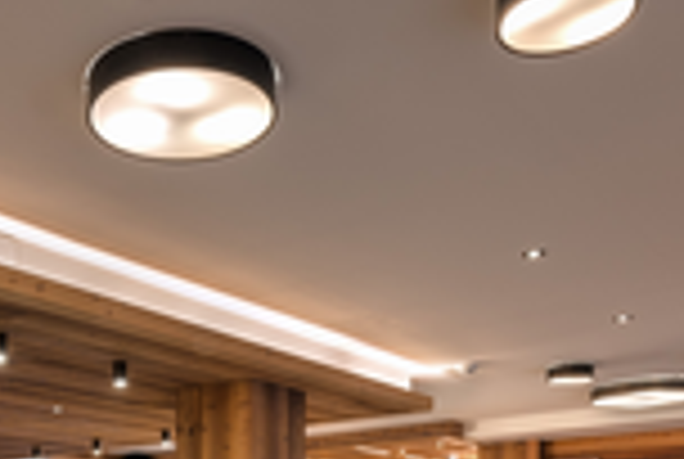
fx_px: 876
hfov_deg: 41.1
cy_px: 562
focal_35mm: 46
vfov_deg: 26.0
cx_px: 148
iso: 200
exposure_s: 2
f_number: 14
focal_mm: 14
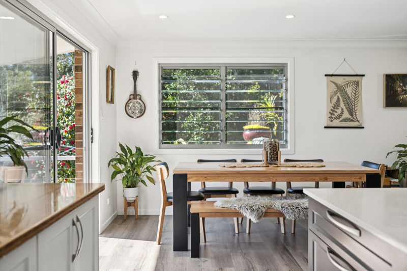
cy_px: 136
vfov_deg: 37.8
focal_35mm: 35
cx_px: 204
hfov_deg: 54.5
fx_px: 395
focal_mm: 35
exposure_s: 1/25
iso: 200
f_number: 3.5
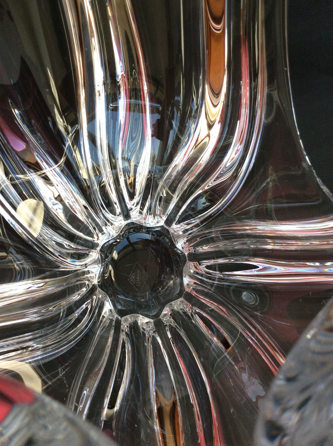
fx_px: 412
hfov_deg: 44.1
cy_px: 223
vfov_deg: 56.9
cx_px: 166
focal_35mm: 32
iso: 50
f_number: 2.4
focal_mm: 3.3
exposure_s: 1/100
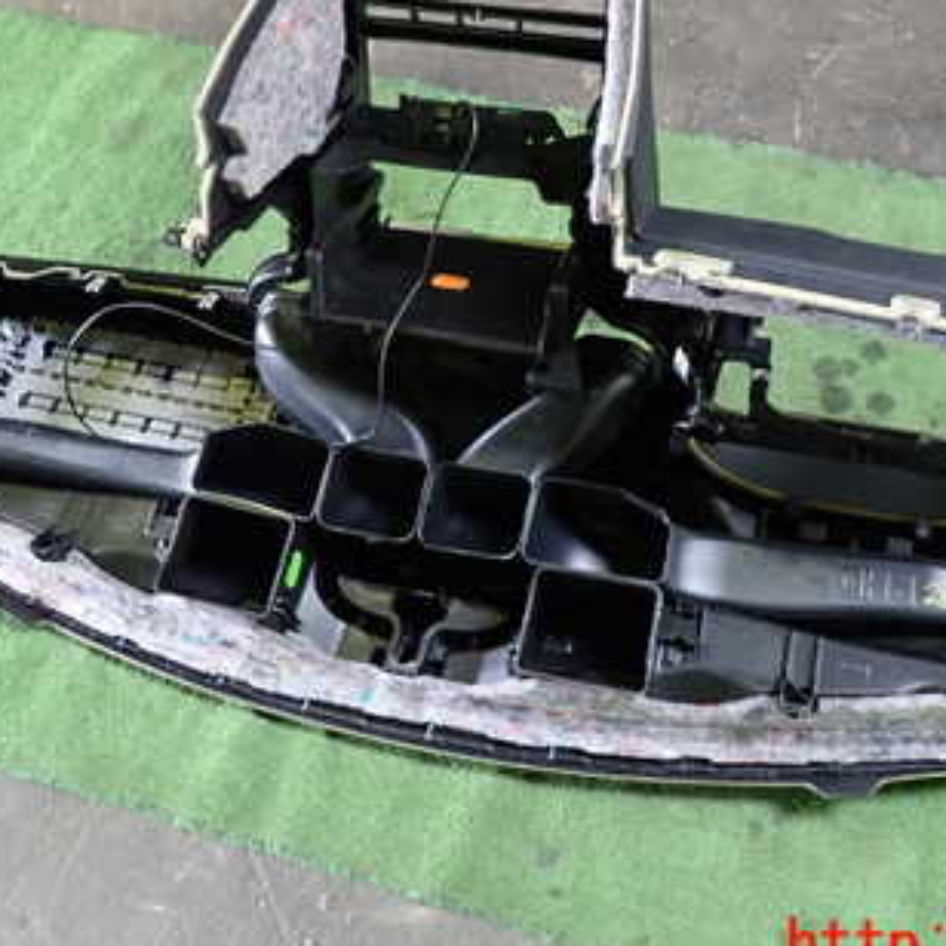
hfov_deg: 39.0
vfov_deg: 38.6
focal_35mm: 43
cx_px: 559
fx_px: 1329
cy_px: 295
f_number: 2
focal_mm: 4.5
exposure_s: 1/30
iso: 320
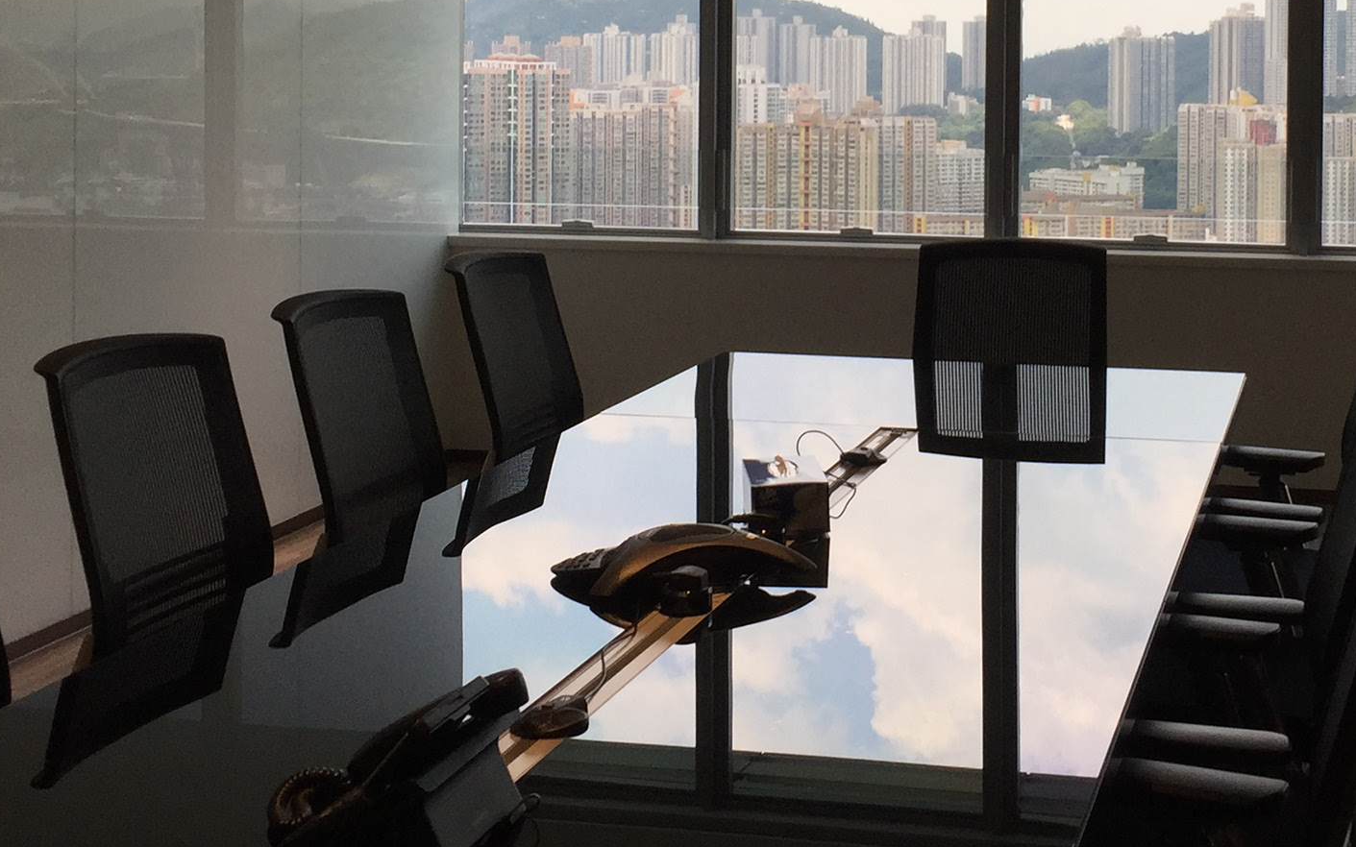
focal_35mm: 61
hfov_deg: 33.2
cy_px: 89
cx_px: 892
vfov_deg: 20.9
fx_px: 2254
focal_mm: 4.15
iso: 32
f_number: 2.2
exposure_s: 1/173
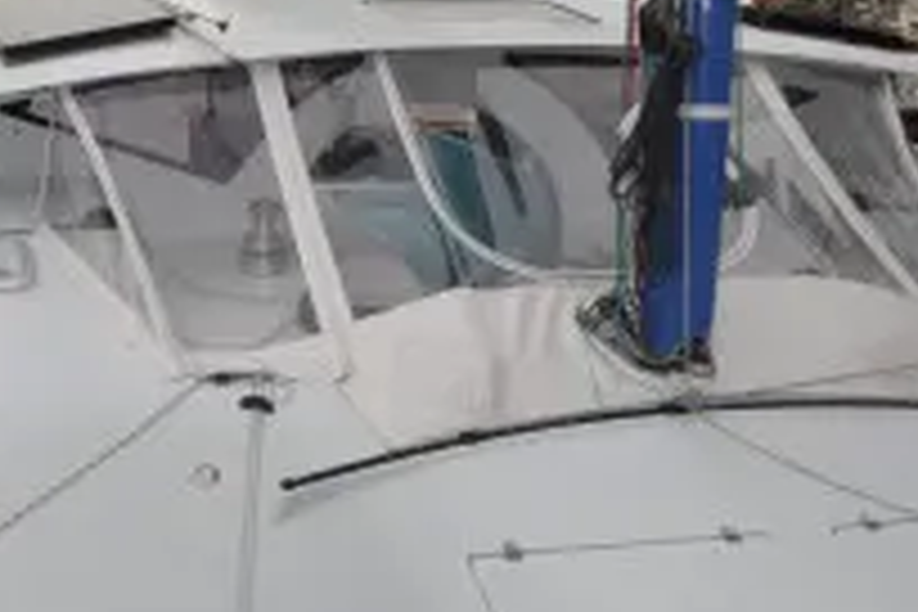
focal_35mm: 47
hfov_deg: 40.1
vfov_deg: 28.1
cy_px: 124
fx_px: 1198
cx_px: 171
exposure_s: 1/200
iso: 200
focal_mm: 10
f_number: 11
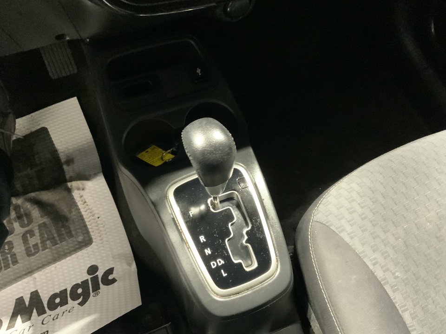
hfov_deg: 61.7
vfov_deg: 48.2
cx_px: 223
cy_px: 167
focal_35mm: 29
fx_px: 374
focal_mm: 3
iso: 500
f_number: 1.8
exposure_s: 1/30
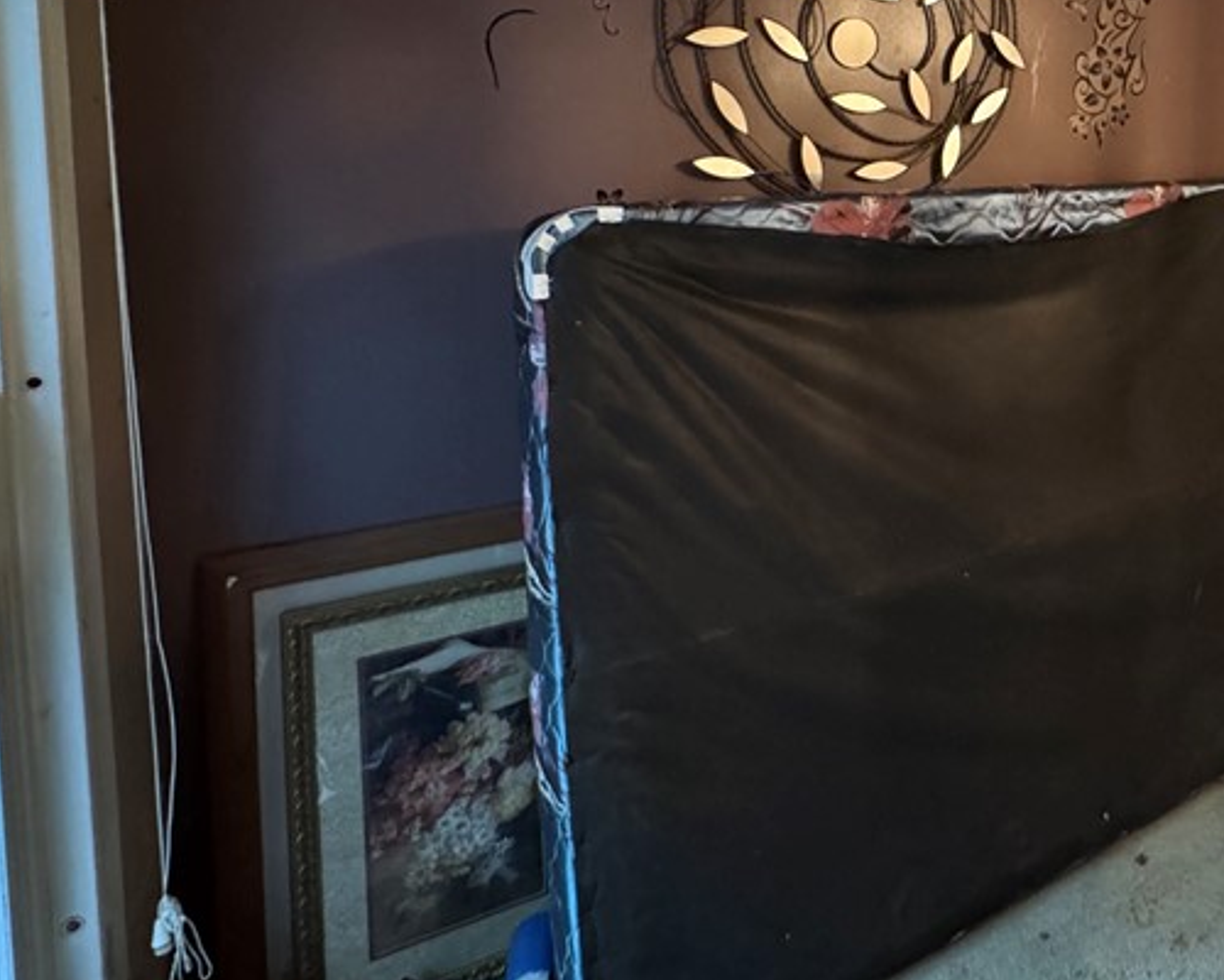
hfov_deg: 55.8
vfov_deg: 48.7
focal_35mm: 28
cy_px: 203
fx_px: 1014
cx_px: 1048
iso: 1250
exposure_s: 1/30
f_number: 2.2
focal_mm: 2.22
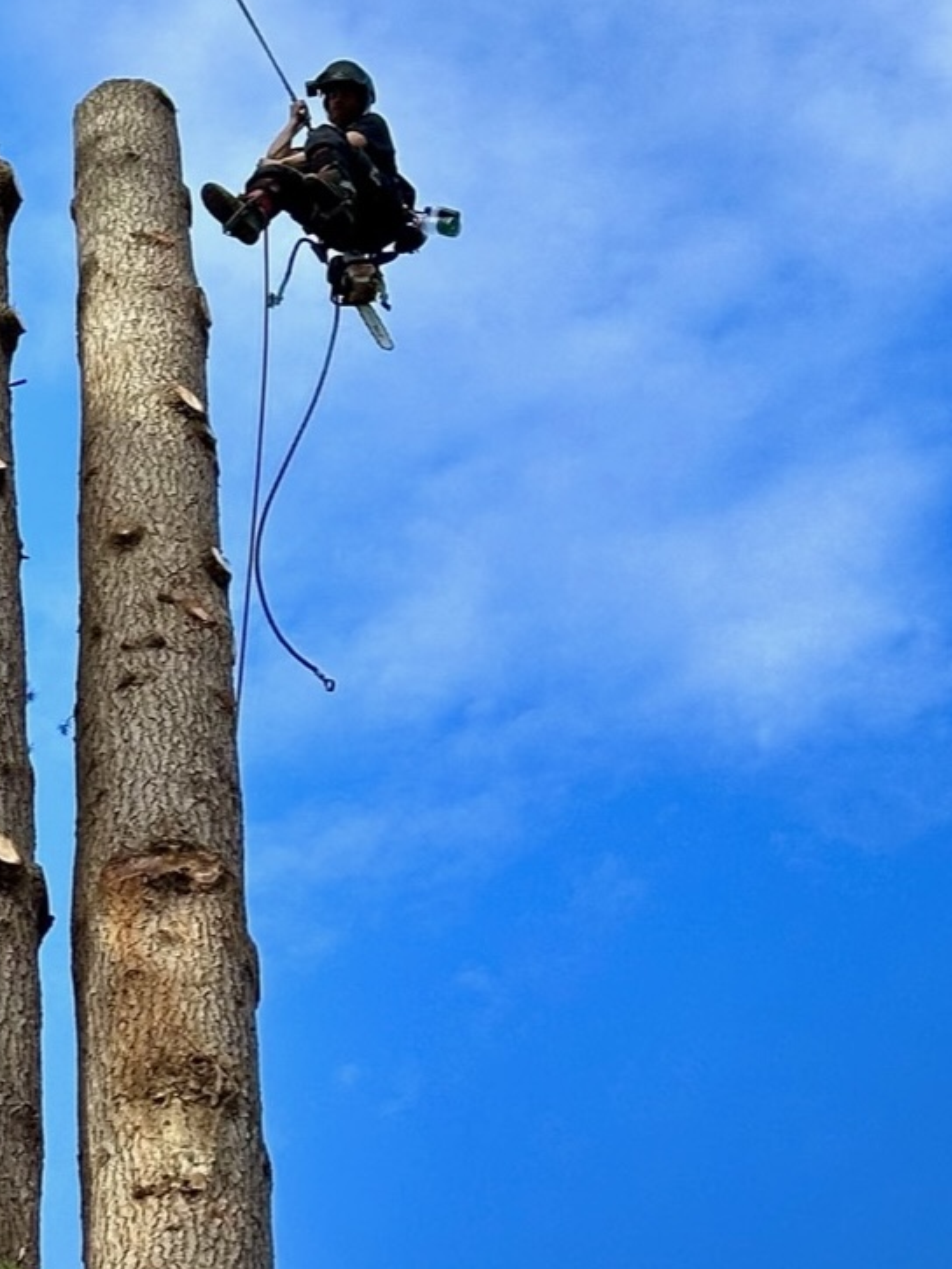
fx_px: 3849
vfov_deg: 18.5
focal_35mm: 105
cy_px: 241
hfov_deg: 13.9
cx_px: 5
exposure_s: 1/1517
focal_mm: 6.86
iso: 64
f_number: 1.78
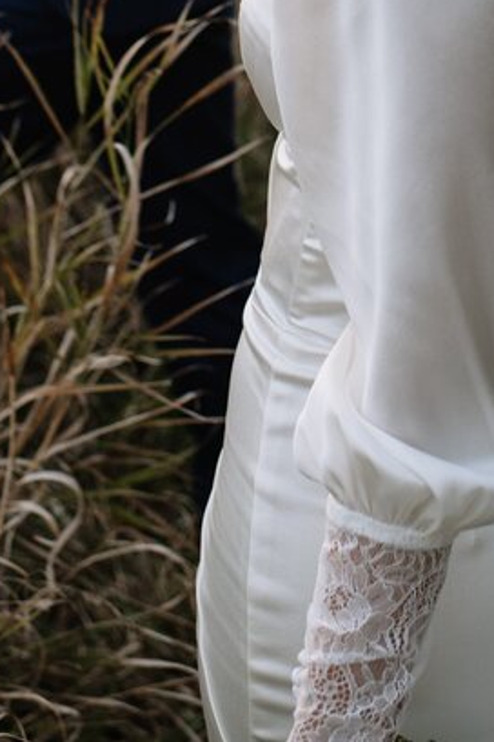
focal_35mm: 103
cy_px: -287
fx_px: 2120
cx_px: 358
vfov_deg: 18.2
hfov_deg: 13.3
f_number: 3.5
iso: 250
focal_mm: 35
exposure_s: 1/320
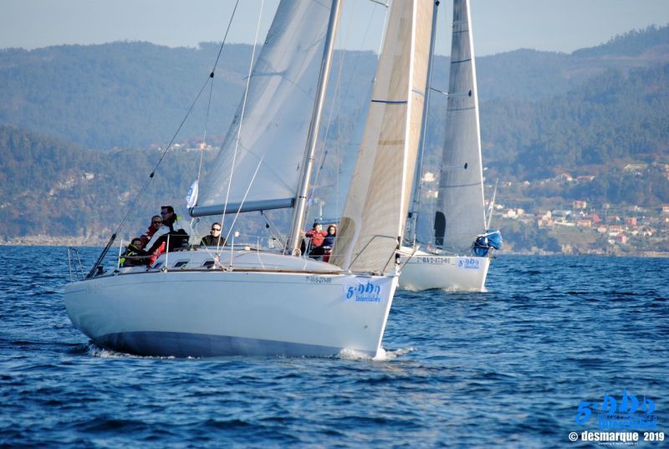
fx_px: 4888
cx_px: 334
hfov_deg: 7.8
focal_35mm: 262
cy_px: 224
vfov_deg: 5.3
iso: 200
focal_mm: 175
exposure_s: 1/640
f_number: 5.3
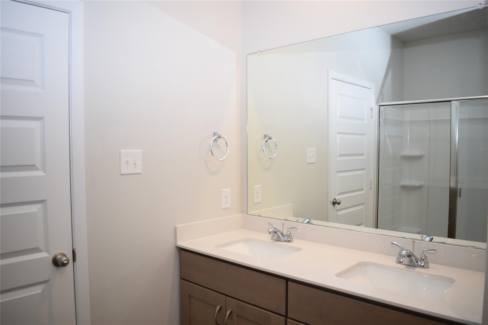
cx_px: 244
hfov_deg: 67.4
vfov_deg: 47.9
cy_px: 162
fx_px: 366
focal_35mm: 27
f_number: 4
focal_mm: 18
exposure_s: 1/60
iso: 450
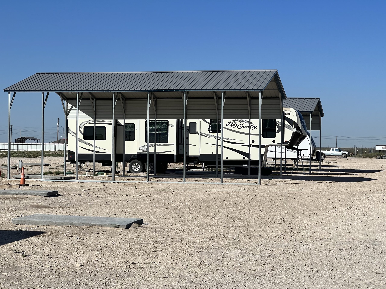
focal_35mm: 77
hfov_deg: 25.3
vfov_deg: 19.1
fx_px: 859
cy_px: 144
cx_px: 193
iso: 32
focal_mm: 9
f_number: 2.8
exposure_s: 1/1845
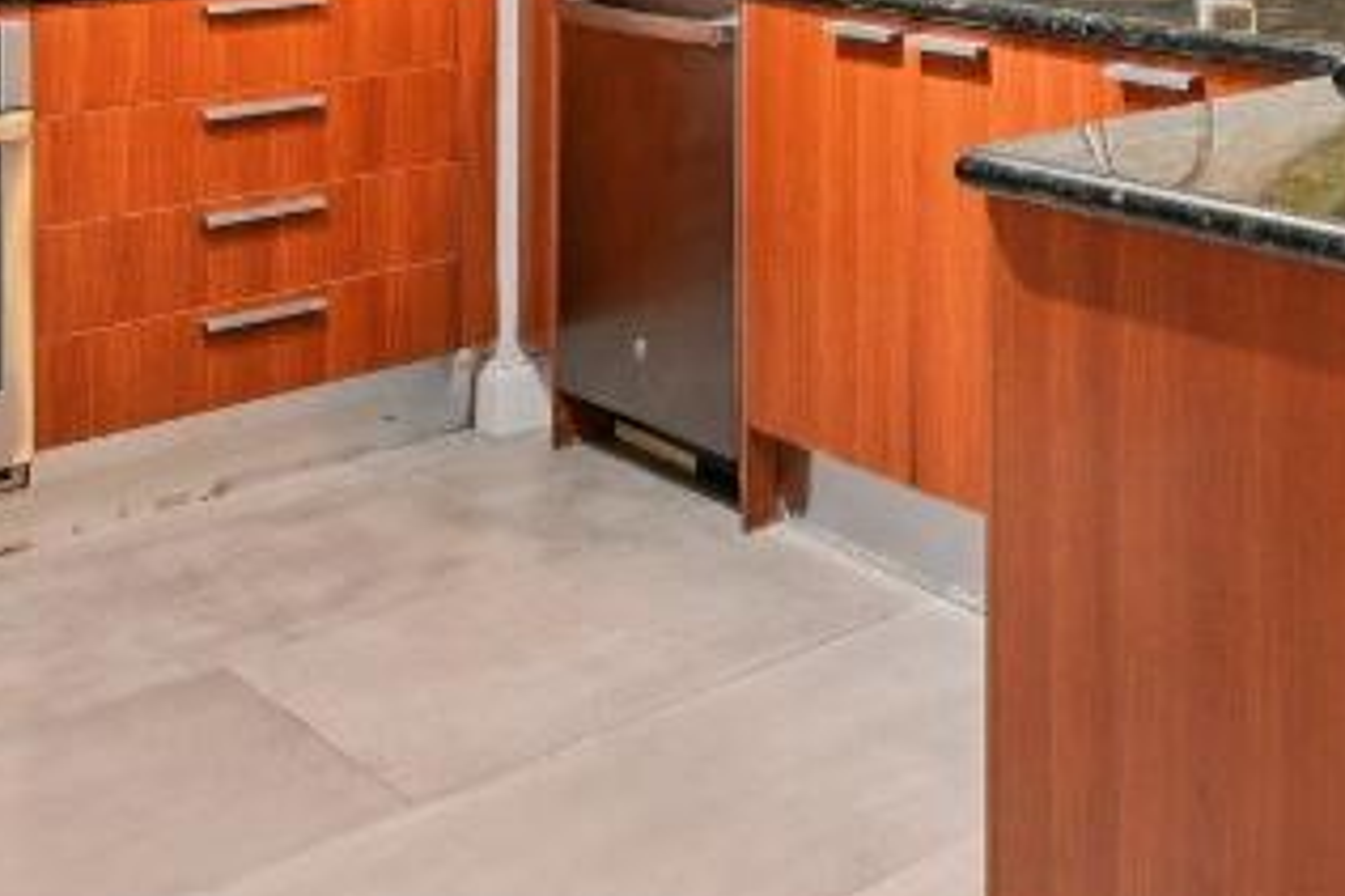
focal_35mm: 51
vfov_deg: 23.4
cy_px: -263
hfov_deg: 30.7
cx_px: 1740
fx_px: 1904
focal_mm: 14
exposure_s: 1/50
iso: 800
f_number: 8
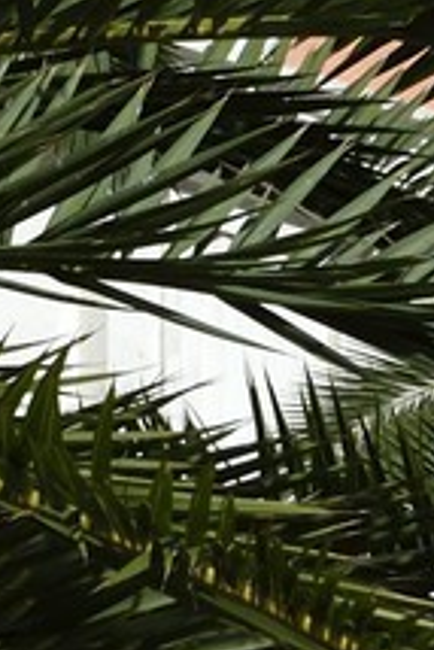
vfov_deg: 2.2
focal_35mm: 911
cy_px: -1124
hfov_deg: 1.5
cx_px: 841
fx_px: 16446
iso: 200
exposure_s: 1/250
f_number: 16
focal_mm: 122
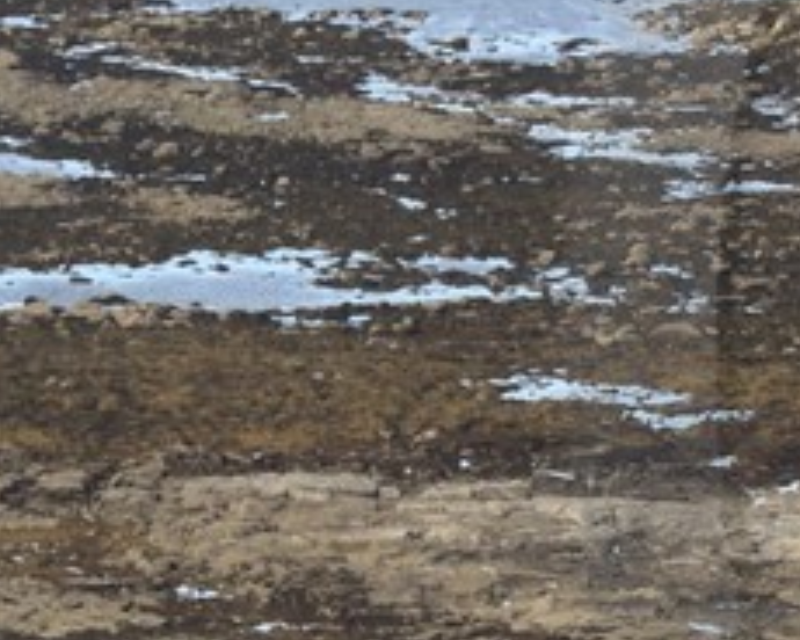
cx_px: 1993
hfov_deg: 1.6
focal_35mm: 1242
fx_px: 29407
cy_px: 358
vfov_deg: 1.2
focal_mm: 190
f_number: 6.3
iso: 400
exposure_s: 1/800
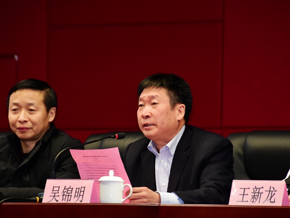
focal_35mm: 327
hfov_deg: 6.1
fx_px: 2739
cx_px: 149
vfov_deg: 4.5
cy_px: 109
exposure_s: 1/100
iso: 800
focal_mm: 200
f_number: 5.6
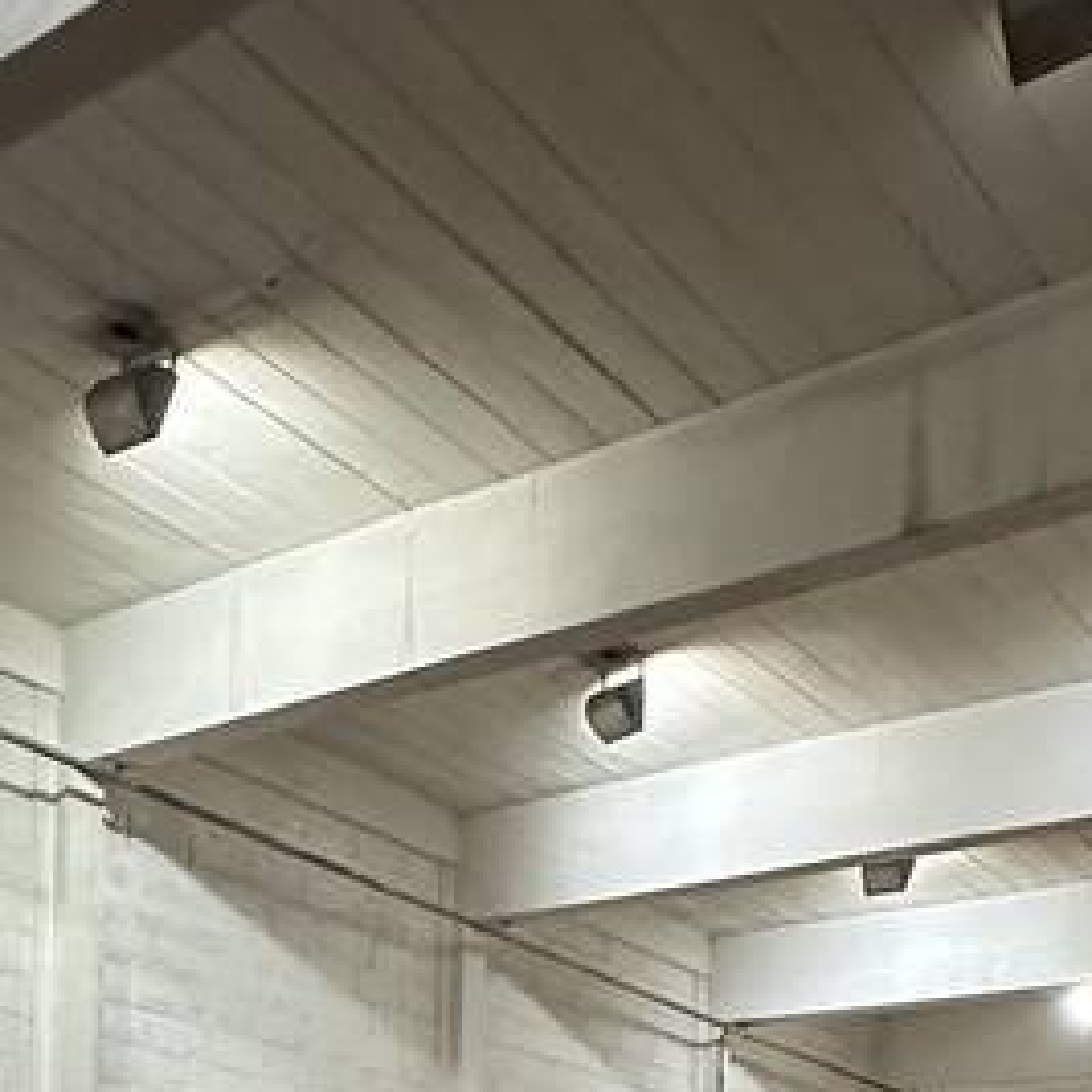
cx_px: 675
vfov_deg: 27.8
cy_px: 1444
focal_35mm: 50
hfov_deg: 33.9
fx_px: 1785
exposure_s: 1/60
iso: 640
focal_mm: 2.22
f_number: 2.2
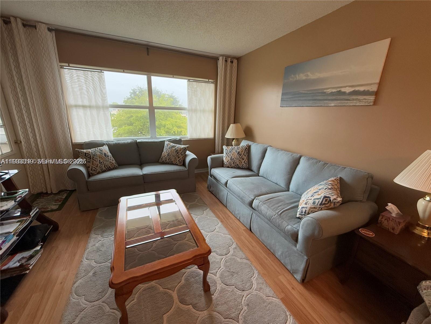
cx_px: 216
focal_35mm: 14
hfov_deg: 102.1
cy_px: 162
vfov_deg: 85.7
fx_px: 174
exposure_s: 1/120
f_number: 2.2
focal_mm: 2.22
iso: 250
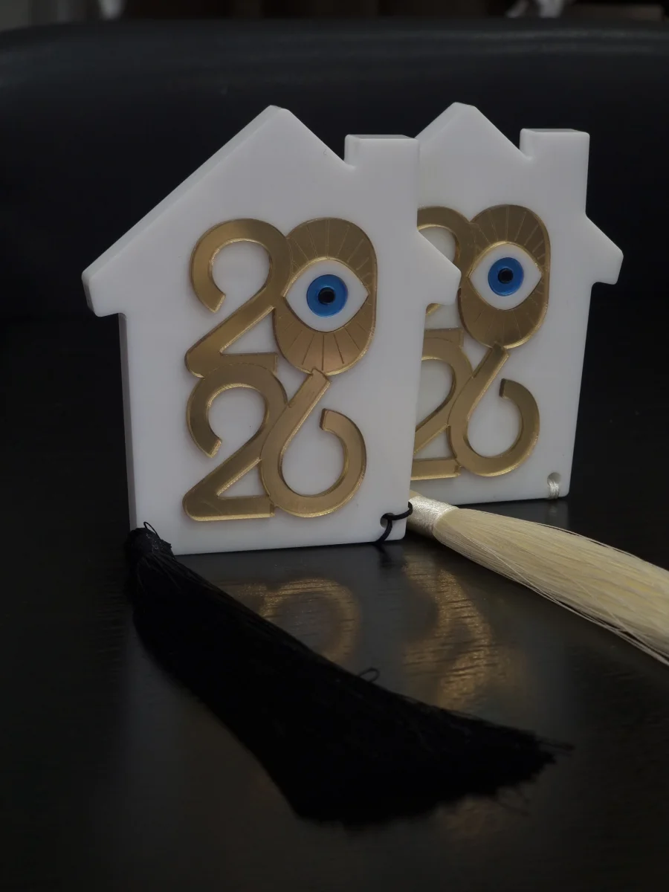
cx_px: 334
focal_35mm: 72
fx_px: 1855
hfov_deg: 20.4
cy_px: 446
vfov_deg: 27.0
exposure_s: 1/50
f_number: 2.4
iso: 64
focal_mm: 9
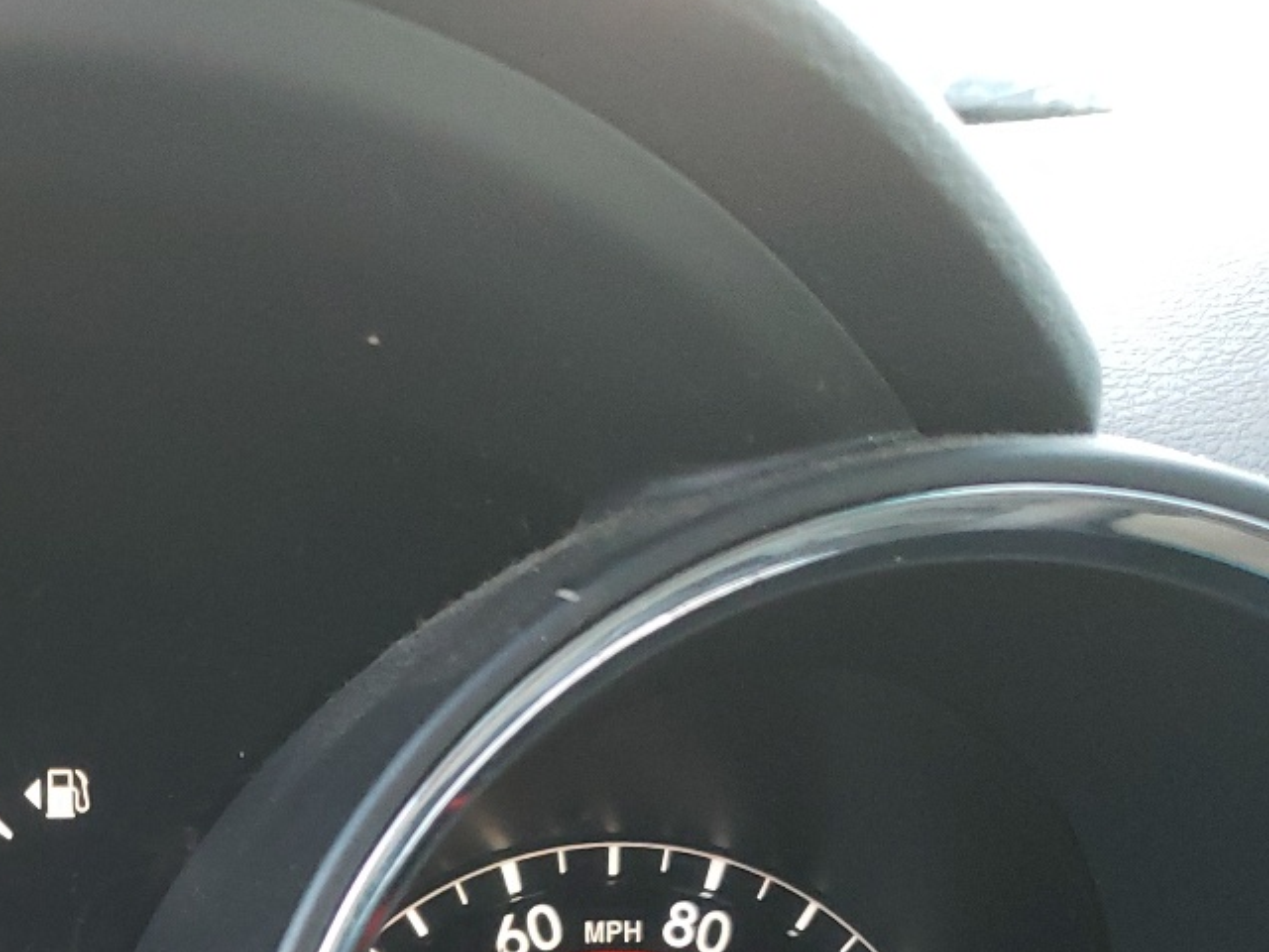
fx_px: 2383
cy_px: 1069
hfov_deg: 27.9
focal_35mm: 65
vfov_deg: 21.3
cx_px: -30
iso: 264
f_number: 1.5
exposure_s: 1/30
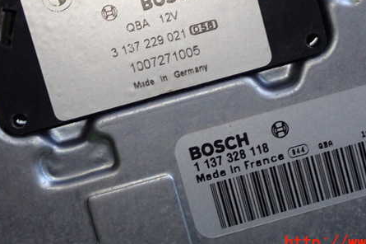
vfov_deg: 15.6
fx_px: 884
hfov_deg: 23.4
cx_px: 224
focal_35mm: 87
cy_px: 68
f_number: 3.6
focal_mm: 11.09
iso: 320
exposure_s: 1/60
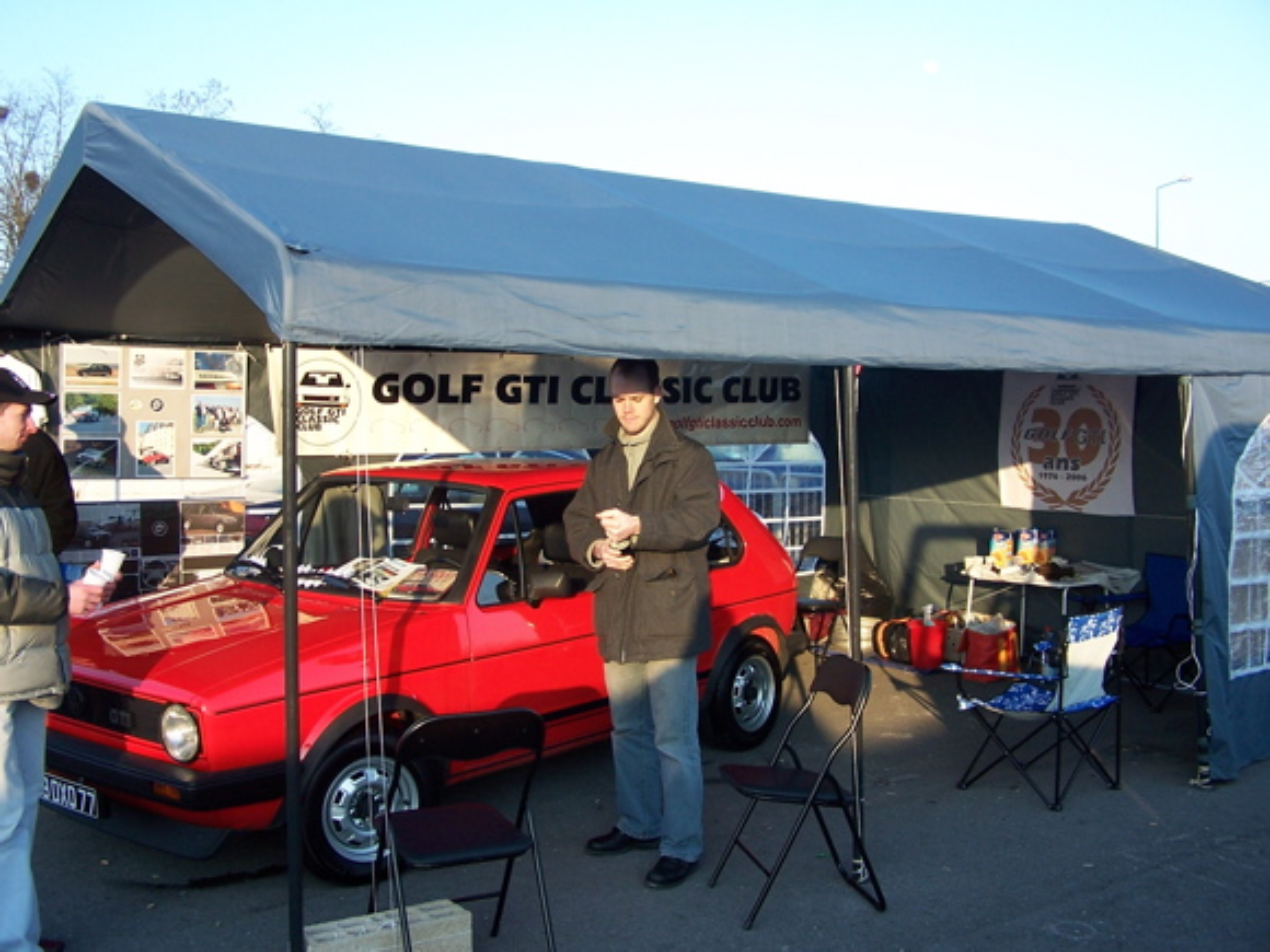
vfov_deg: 37.7
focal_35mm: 38
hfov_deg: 49.0
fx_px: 1394
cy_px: 476
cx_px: 635
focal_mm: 6.3
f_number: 2.8
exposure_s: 1/180
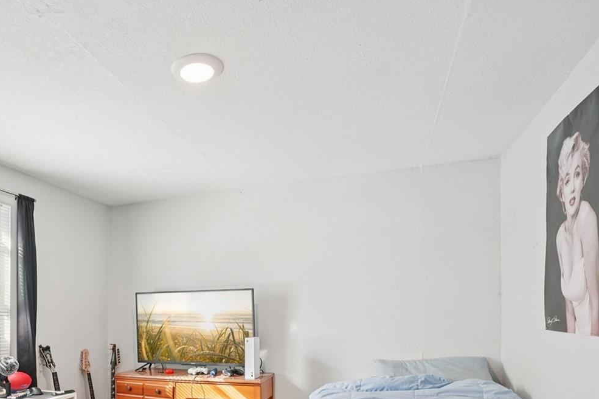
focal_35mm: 26
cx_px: 181
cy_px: 313
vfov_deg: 47.2
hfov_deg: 66.7
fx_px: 432
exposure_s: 1/15
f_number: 8
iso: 400
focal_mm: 16
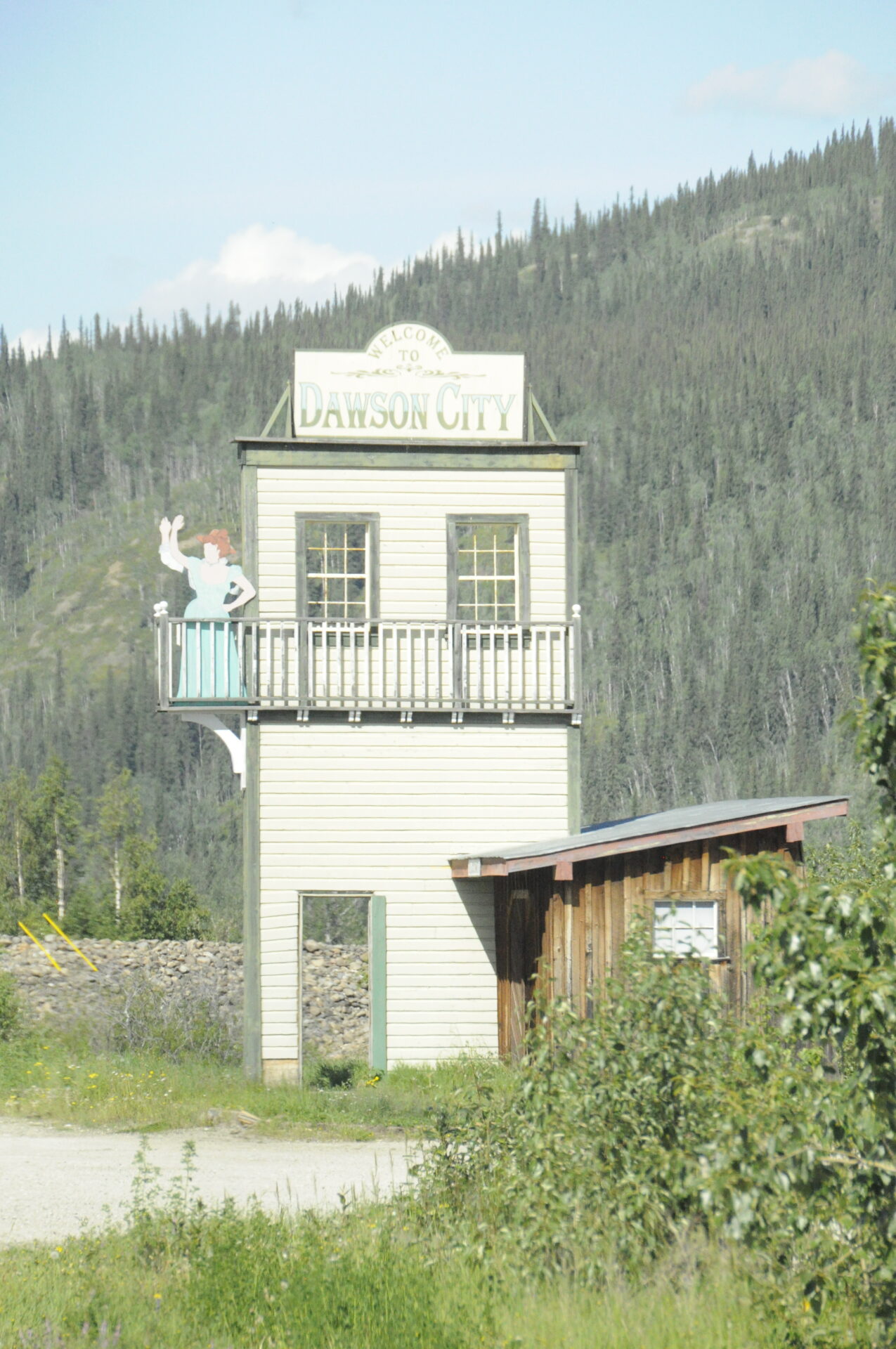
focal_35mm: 300
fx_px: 11230
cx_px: 448
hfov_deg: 4.6
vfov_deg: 6.9
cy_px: 674
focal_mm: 200
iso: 3200
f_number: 10
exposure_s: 1/4000
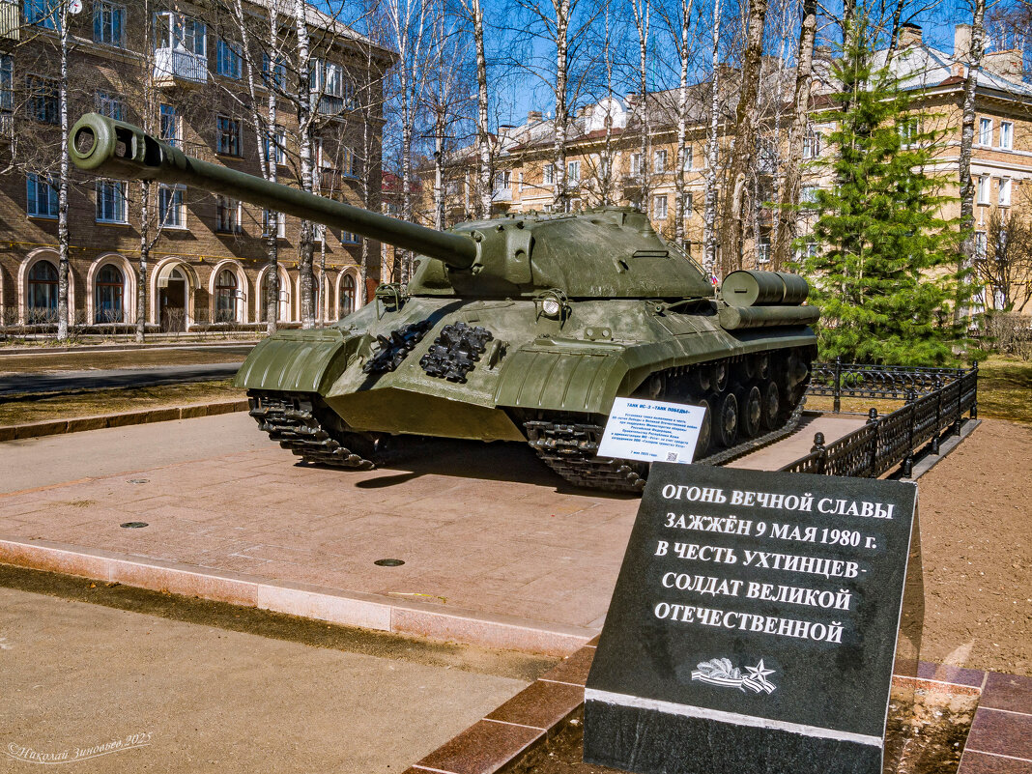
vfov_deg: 36.0
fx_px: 1193
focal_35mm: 40
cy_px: 387
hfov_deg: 46.8
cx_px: 516
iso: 160
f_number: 8
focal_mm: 20
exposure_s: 1/500
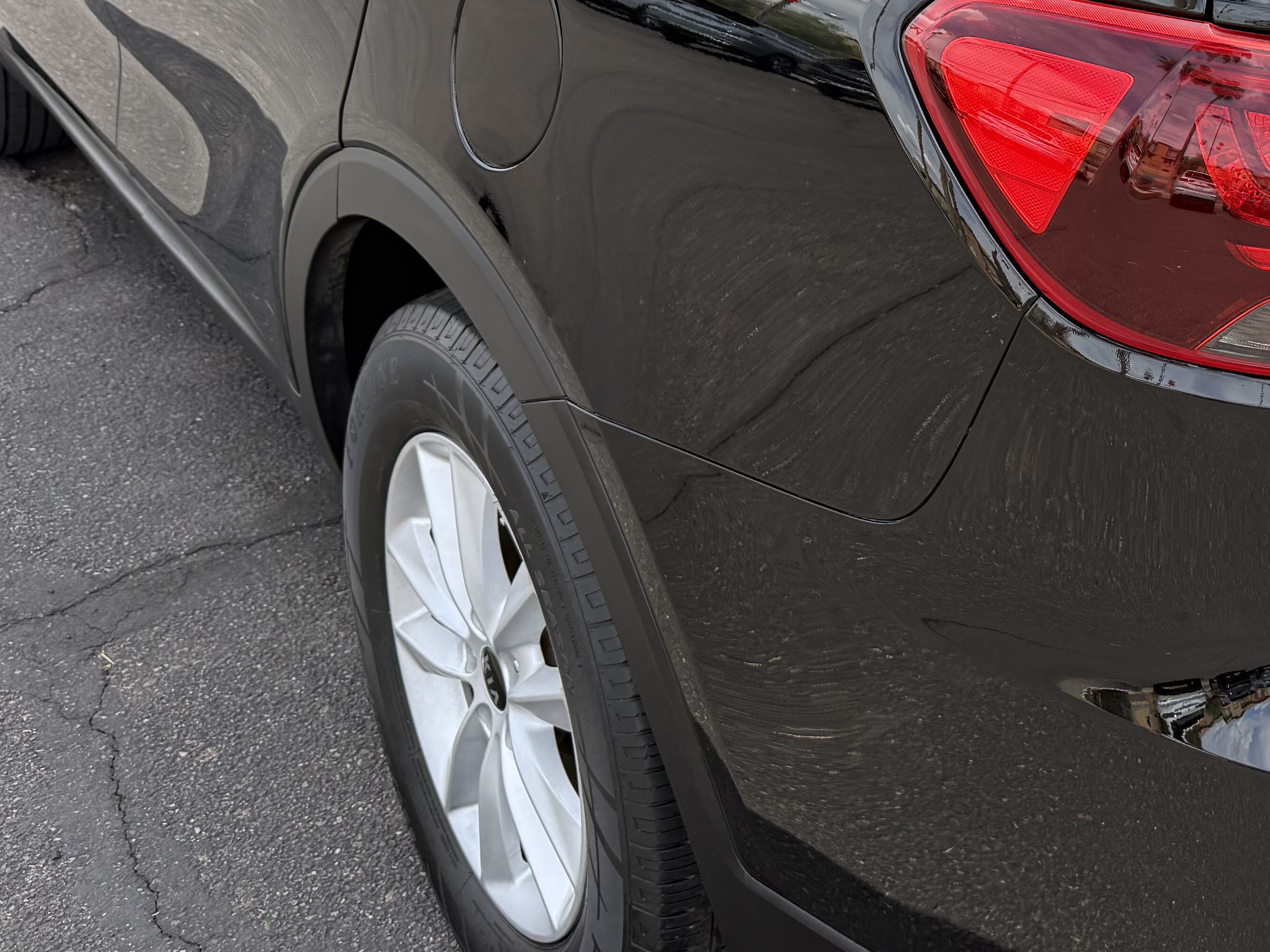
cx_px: 1117
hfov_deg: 35.5
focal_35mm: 51
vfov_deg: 27.5
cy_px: 96
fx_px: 1871
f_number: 1.78
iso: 80
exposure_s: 1/1271
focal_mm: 6.76
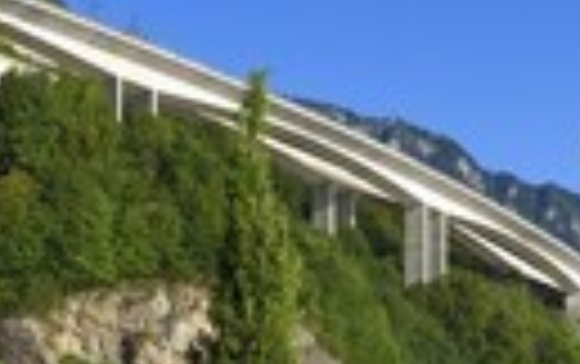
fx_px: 1519
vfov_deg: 13.0
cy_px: 535
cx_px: 598
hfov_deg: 20.8
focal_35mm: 96
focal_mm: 29
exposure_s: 1/640
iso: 200
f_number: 7.1
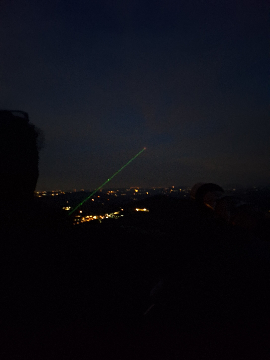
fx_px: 239
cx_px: 135
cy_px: 180
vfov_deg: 73.9
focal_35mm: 23
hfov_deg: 58.9
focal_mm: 5.54
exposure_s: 1/4
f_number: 1.8
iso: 2500
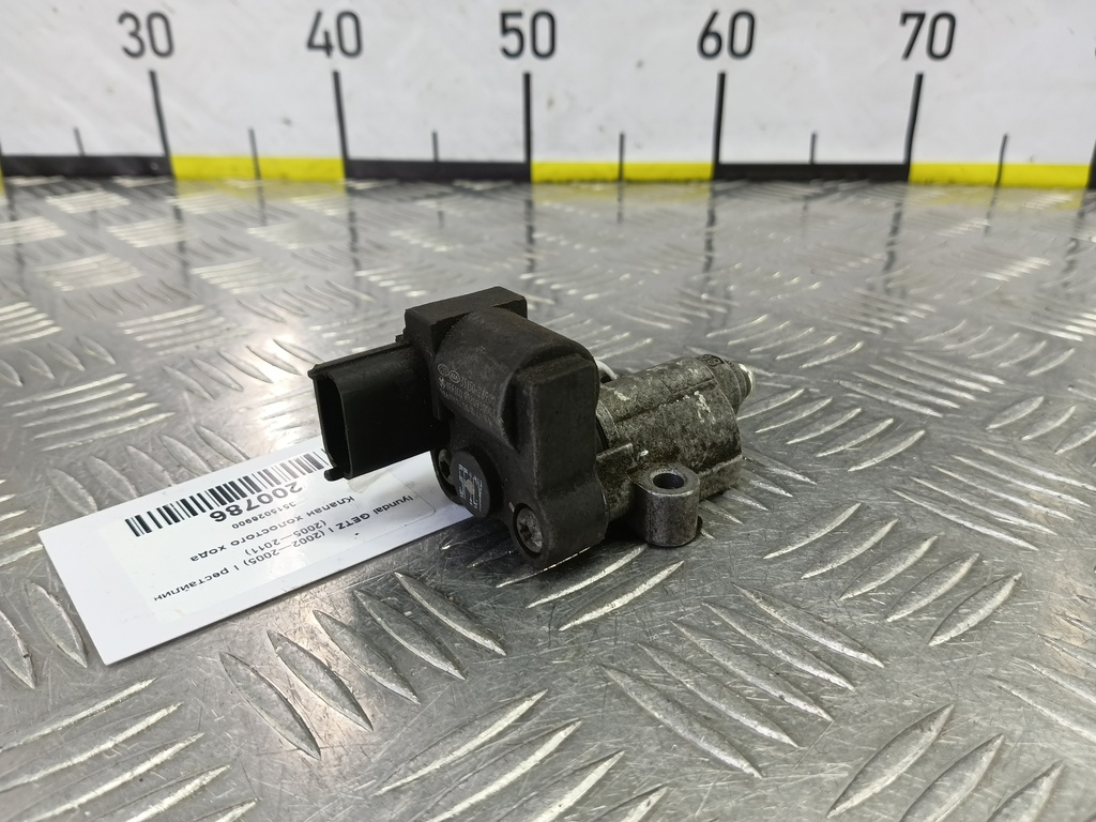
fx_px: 728
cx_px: 548
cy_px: 411
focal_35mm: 23
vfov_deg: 58.9
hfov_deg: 73.9
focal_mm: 4.11
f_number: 1.6
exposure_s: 1/50
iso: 118
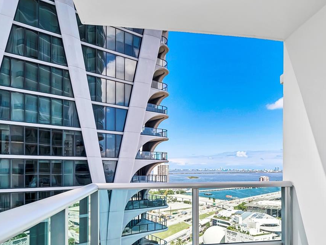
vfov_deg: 53.1
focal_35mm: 25
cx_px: 177
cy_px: 175
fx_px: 235
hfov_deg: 69.3
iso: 640
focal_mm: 9
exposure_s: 1/500
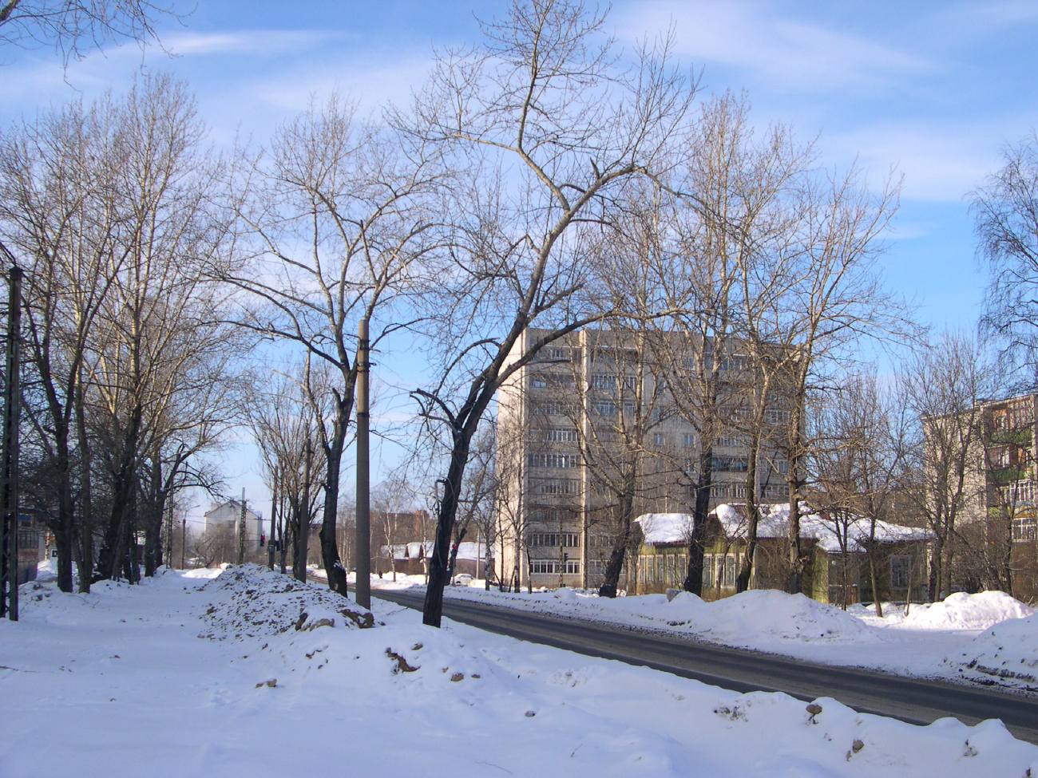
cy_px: 389
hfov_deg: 49.0
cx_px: 519
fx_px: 1139
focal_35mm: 38
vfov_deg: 37.7
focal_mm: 8
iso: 100
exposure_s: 1/133
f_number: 7.6
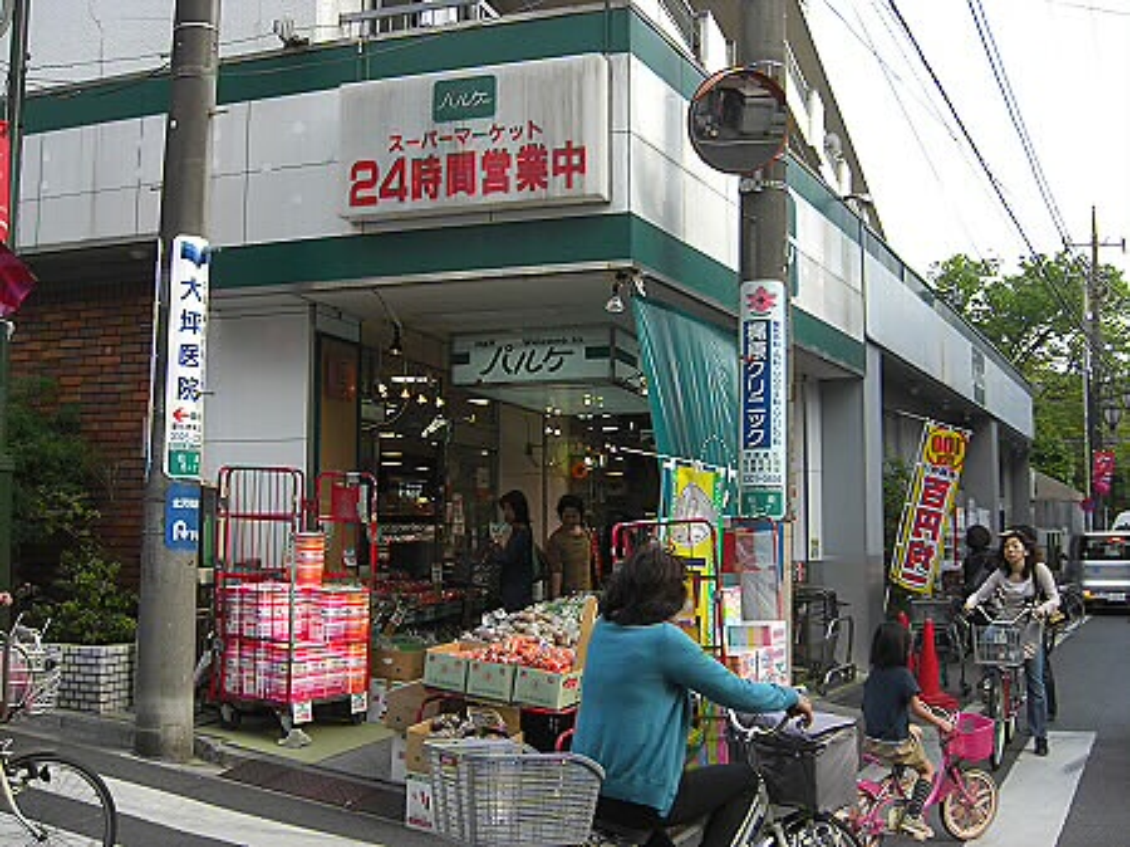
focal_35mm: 38
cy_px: 424
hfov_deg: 49.0
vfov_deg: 37.7
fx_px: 1240
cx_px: 565
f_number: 2.8
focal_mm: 7.9
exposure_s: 1/320
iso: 80
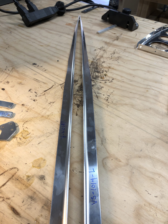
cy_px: 112
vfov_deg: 63.4
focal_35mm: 28
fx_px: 181
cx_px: 84
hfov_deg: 49.7
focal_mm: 3.99
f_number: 1.8
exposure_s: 1/120
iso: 40
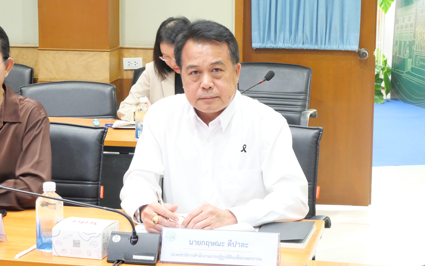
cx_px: 212
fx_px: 1054
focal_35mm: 91
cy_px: 125
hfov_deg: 22.8
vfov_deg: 14.4
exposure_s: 1/15
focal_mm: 43
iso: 3200
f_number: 8
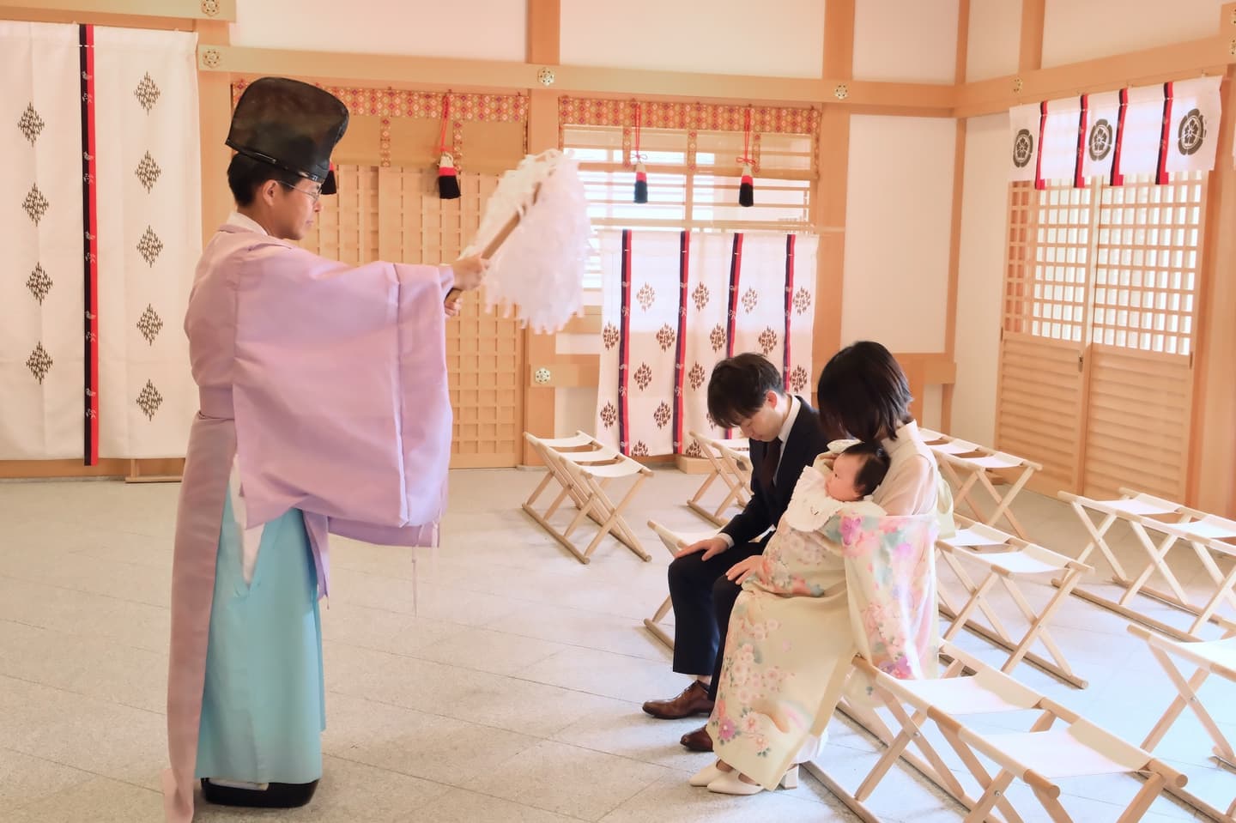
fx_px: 1338
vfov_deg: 34.2
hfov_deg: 49.6
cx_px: 618
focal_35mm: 39
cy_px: 412
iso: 3200
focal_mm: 26.2
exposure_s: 1/50
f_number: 5.6
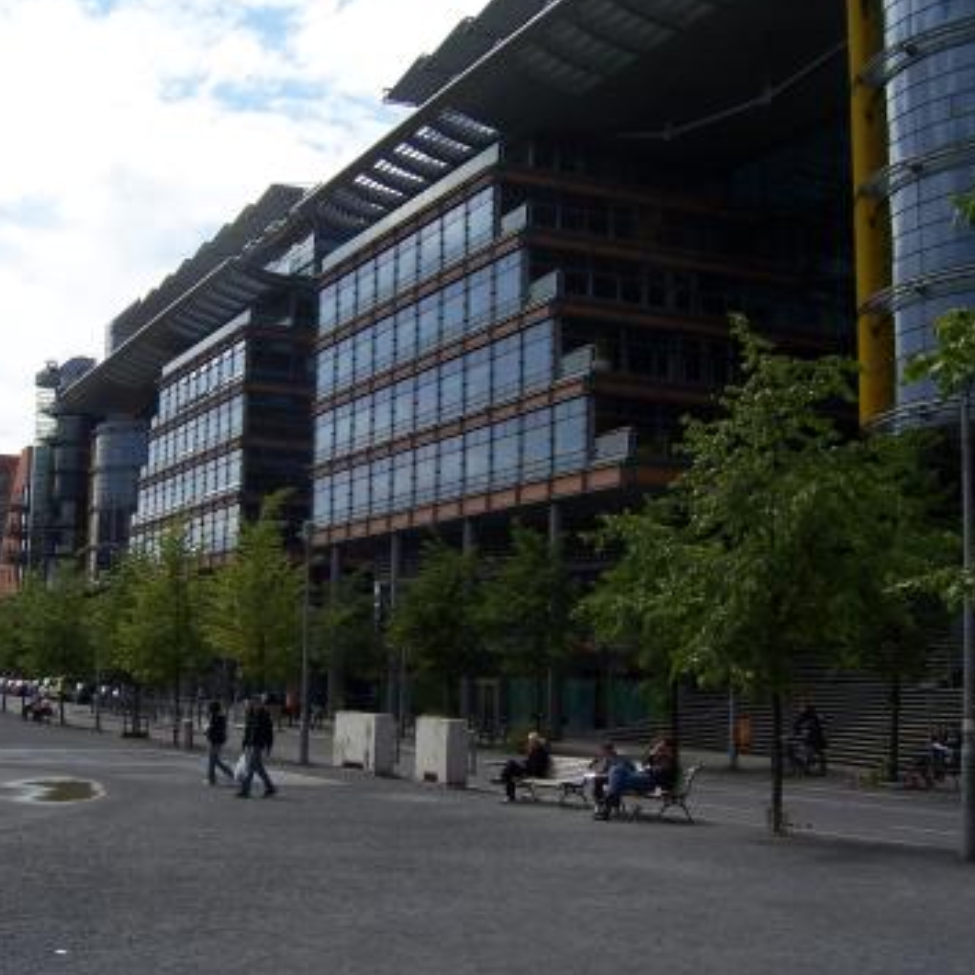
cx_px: 375
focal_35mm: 46
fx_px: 1466
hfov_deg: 36.6
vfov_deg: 36.8
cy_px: 493
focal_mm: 6
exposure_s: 1/750
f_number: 4.8
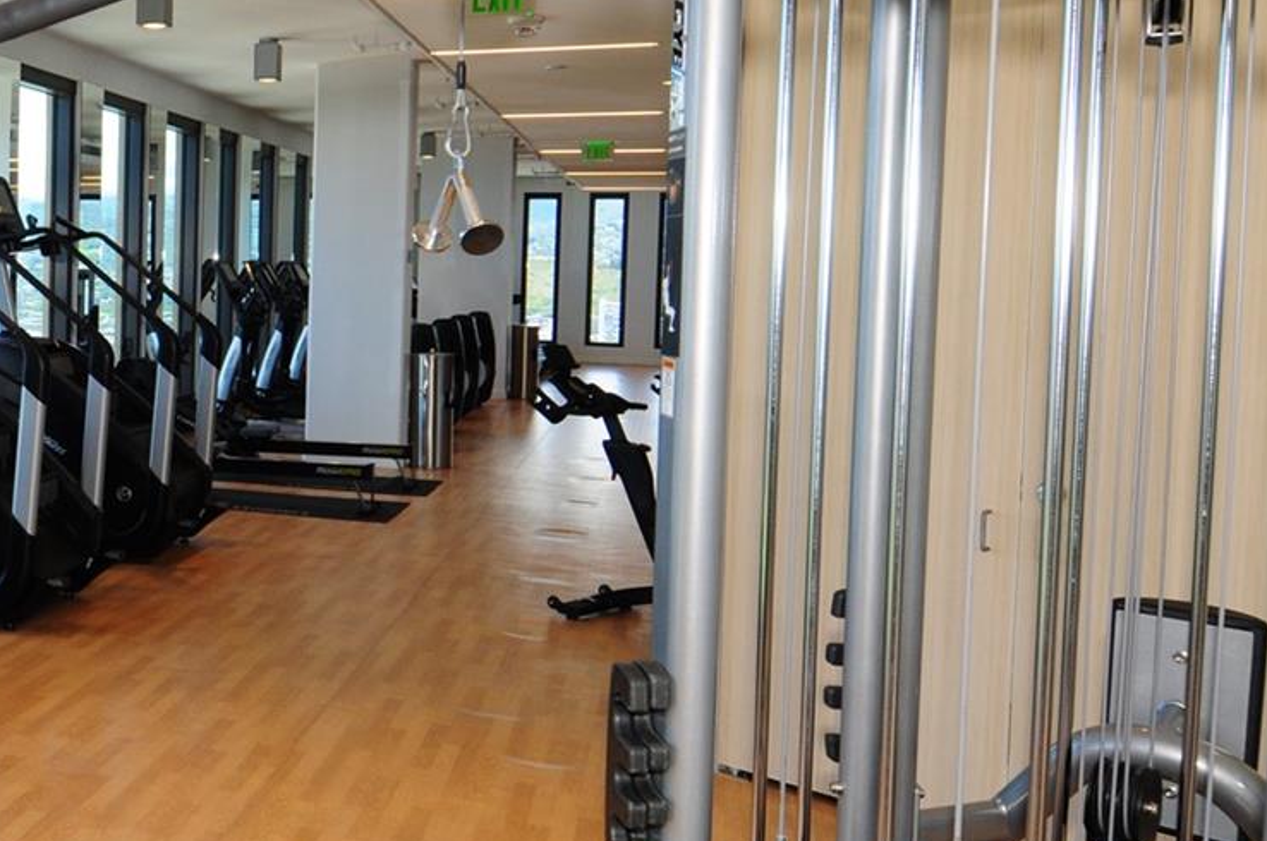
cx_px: 67
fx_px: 1371
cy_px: 321
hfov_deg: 44.0
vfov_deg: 34.0
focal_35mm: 39
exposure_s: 1/60
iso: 400
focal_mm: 12
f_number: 9
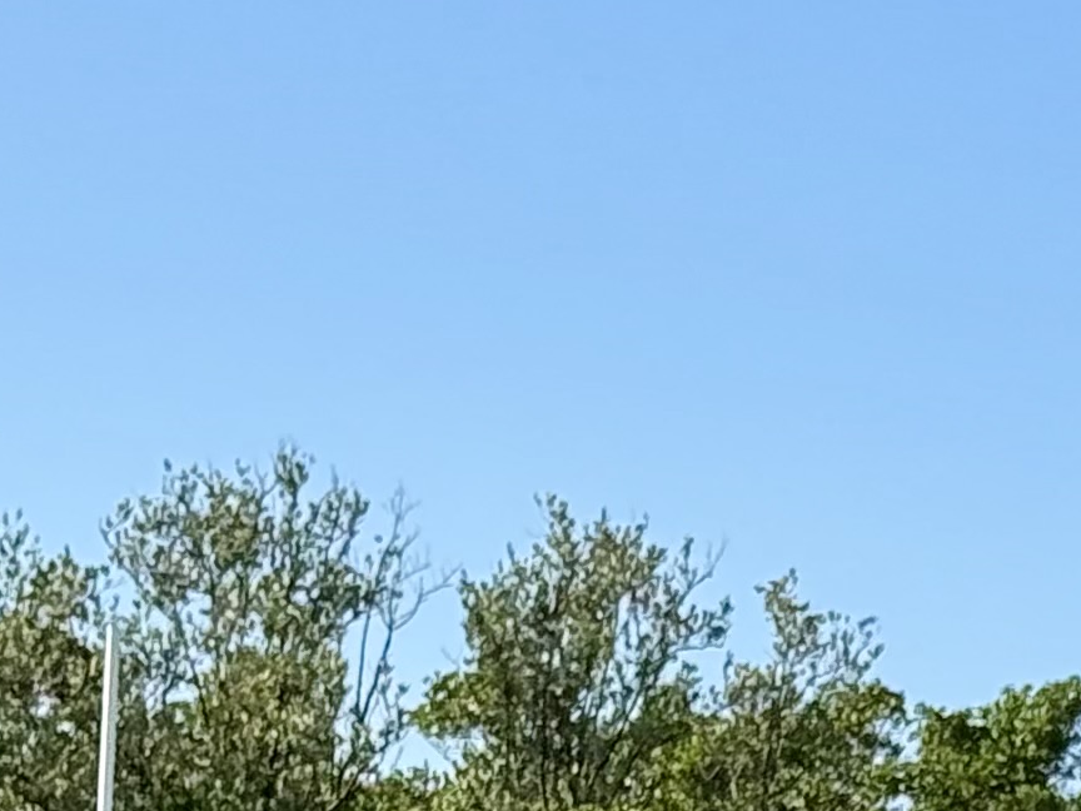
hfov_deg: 8.7
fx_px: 6995
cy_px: 1670
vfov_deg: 6.4
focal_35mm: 224
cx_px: 1564
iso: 64
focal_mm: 6.76
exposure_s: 1/3226
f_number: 1.78
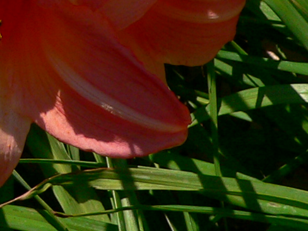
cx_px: -37
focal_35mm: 151
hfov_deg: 12.8
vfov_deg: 9.3
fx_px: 1344
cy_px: -199
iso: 80
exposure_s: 1/800
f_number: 4.6
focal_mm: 6
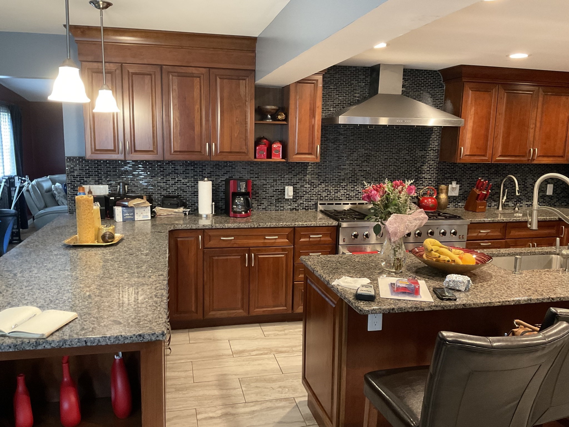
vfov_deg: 48.2
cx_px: 284
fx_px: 477
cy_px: 214
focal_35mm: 29
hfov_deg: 61.7
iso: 250
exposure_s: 1/30
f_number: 1.8
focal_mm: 3
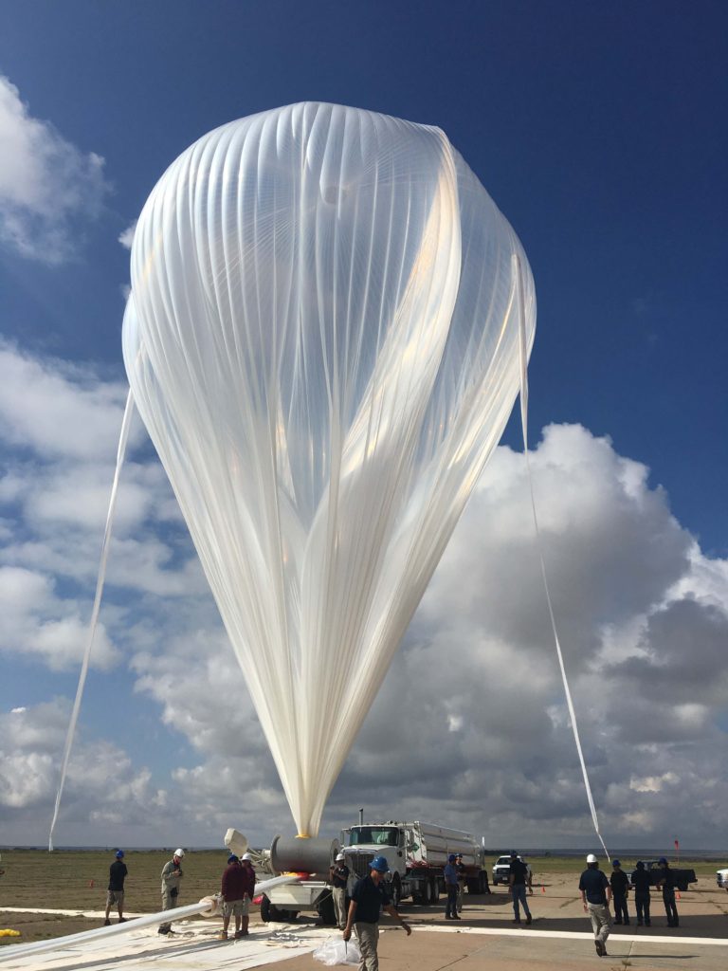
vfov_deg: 61.7
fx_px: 813
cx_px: 364
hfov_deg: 48.2
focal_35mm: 29
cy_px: 486
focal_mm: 4.15
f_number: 2.2
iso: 25
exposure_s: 1/4808
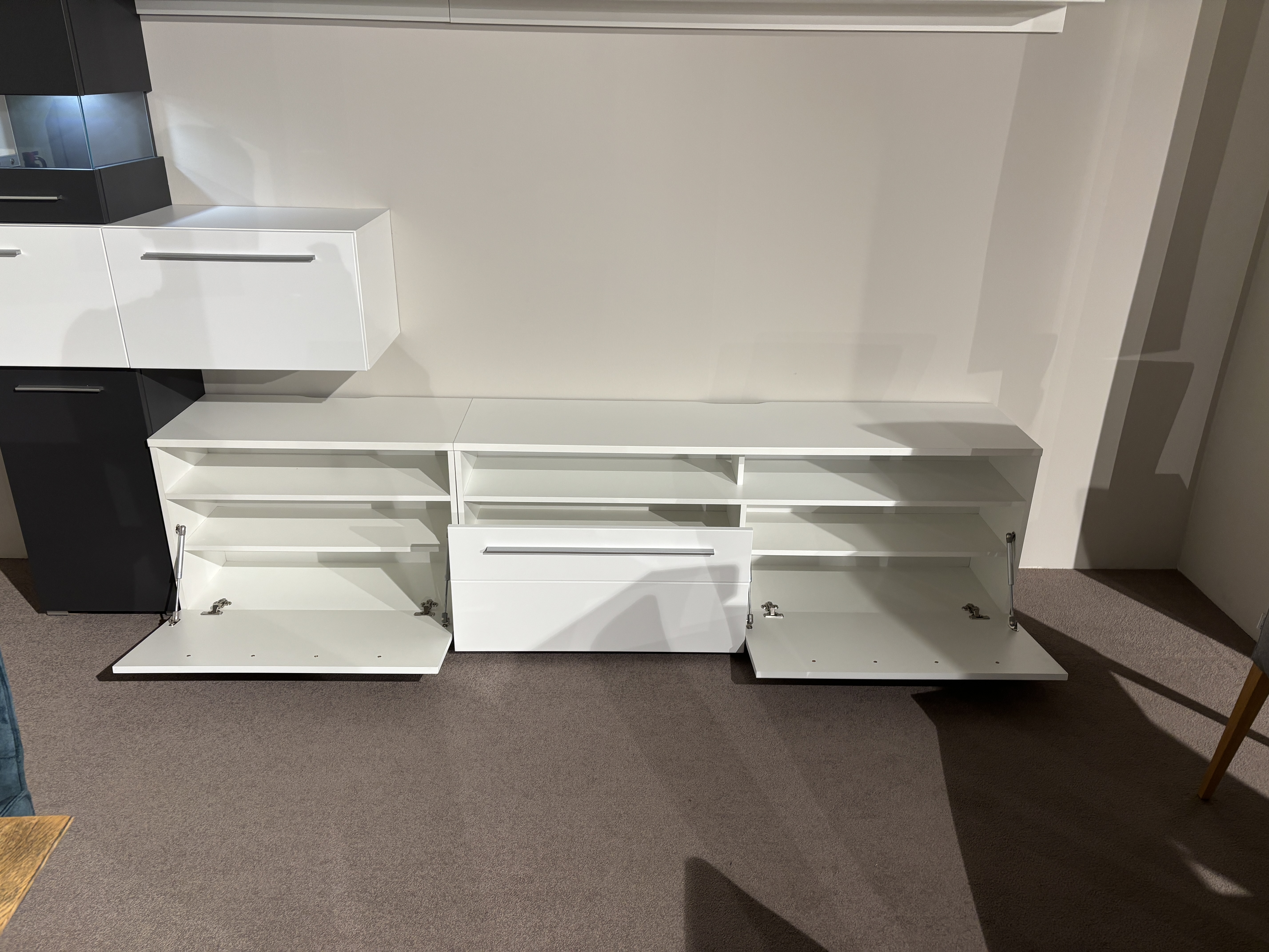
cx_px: 634
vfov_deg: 53.1
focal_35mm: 26
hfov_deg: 67.3
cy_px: 476
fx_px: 953
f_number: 1.6
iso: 100
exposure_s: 1/50
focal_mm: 5.96
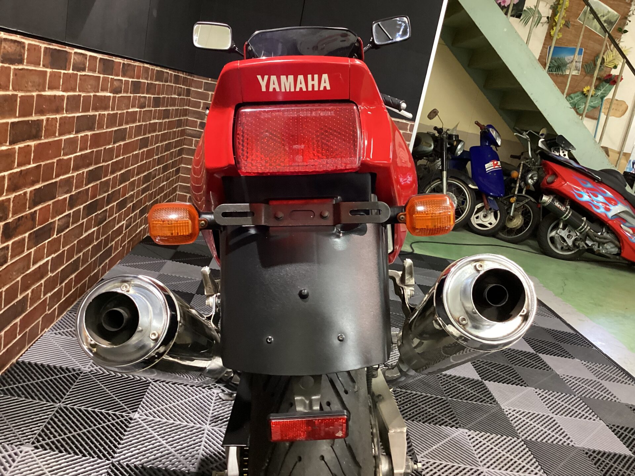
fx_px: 569
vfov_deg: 45.4
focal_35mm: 31
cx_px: 318
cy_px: 238
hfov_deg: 58.4
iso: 250
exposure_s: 1/40
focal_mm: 3.3
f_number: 2.4
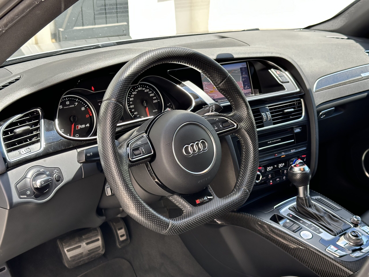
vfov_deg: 30.3
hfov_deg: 39.7
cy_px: 138
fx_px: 512
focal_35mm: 48
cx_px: 184
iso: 64
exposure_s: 1/305
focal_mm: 6.86
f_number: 1.78
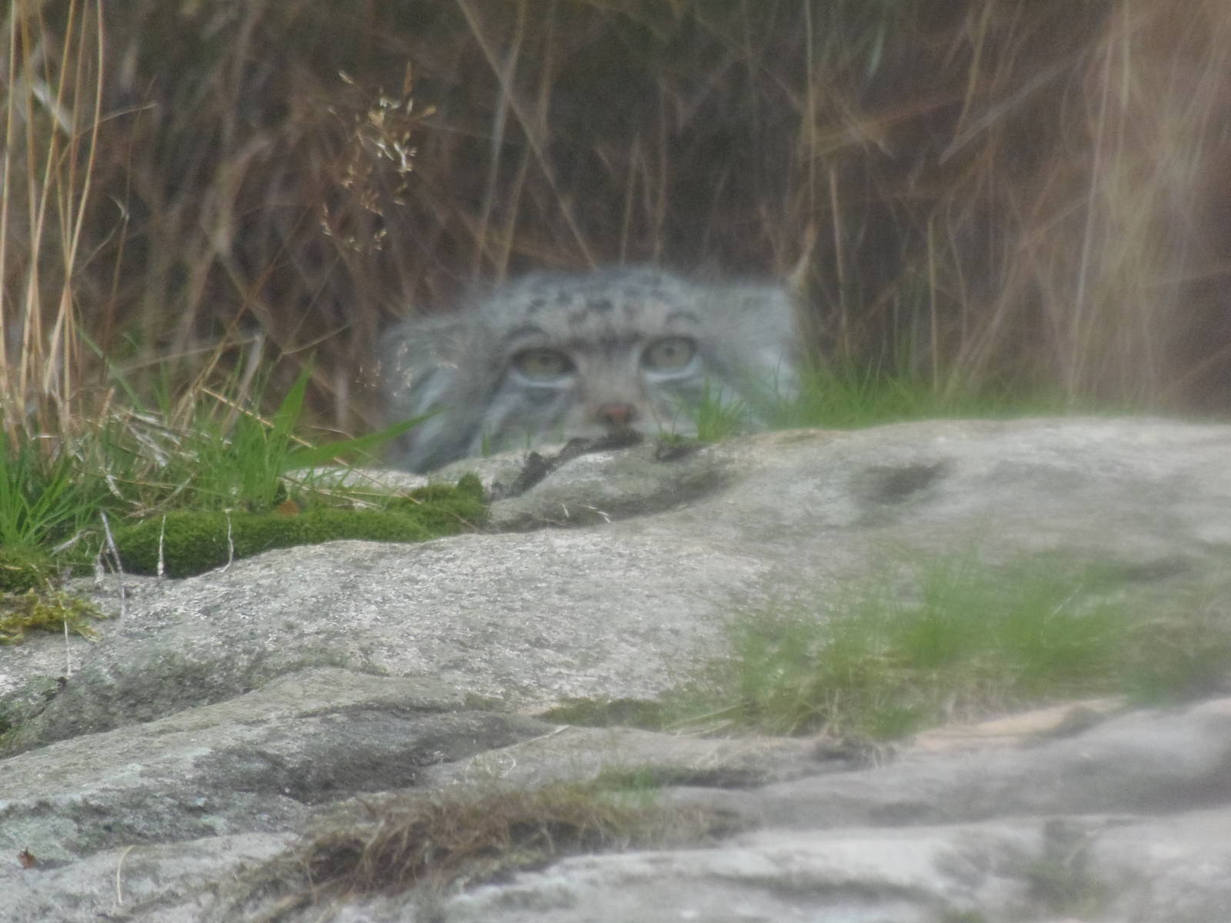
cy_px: 462
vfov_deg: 1.7
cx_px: 616
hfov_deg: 2.3
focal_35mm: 864
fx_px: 30725
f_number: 5.7
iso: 400
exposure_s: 1/400
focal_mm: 154.8
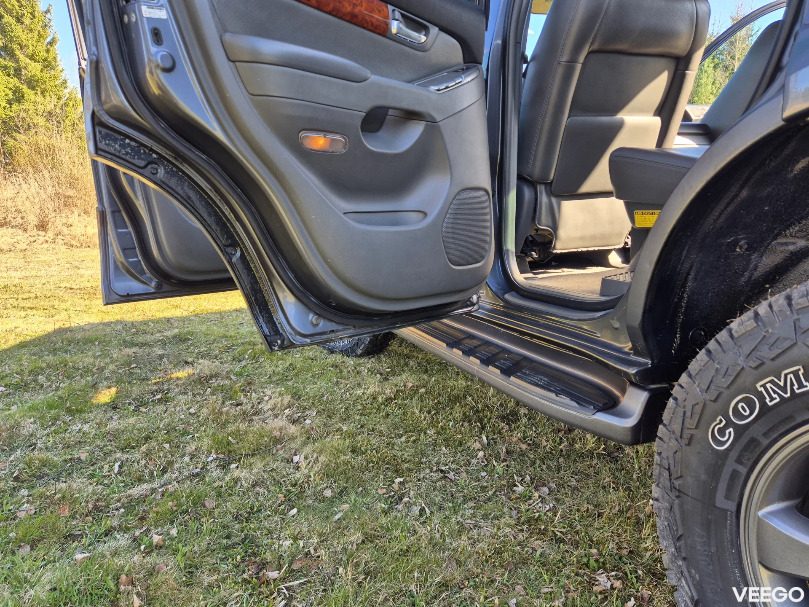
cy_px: 304
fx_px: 538
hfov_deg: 73.9
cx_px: 404
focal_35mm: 23
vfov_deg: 58.9
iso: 25
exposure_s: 1/180
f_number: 1.8
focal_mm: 5.4
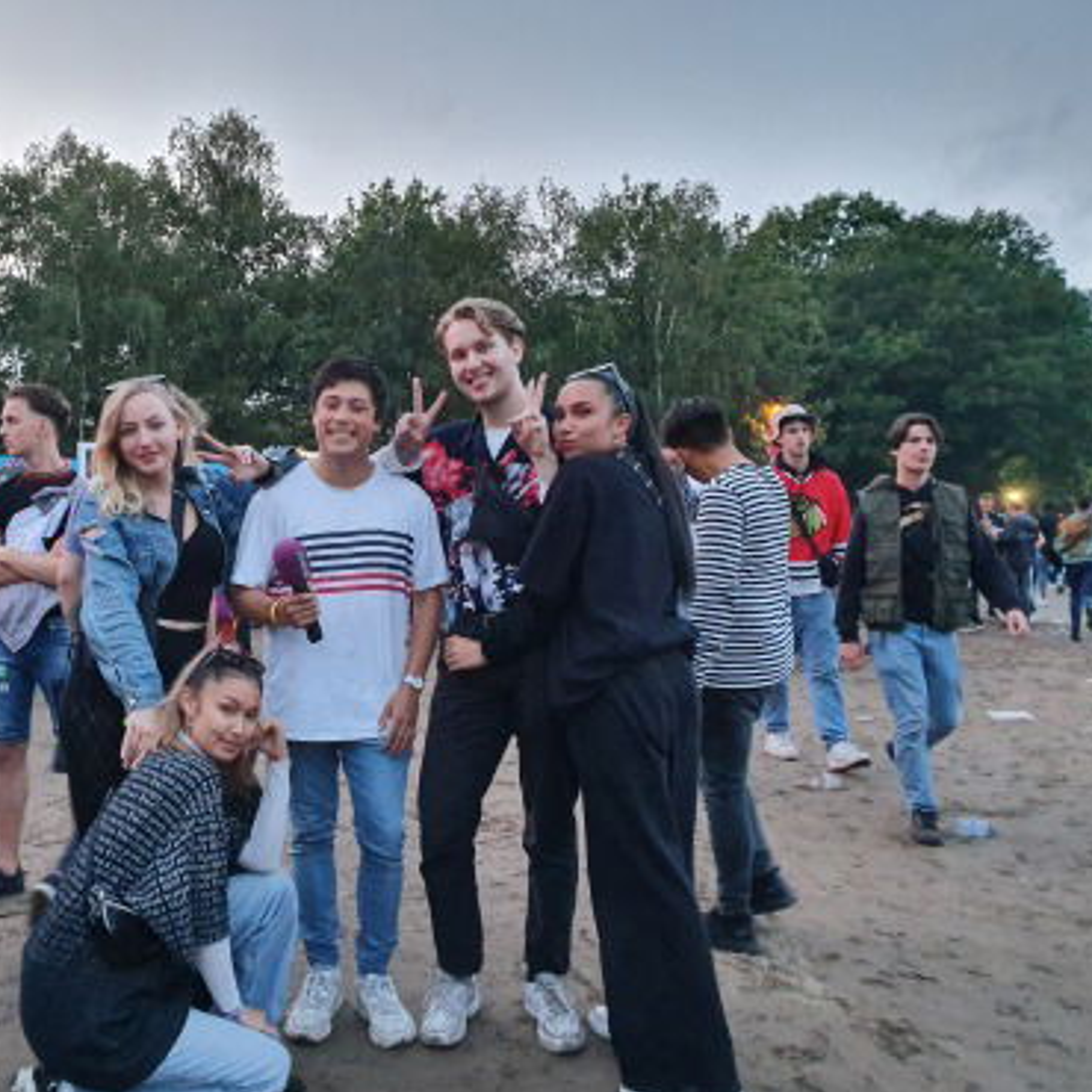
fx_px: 1106
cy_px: 547
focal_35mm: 31
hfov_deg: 51.7
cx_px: 381
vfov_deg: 52.5
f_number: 2.4
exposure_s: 1/100
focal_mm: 4.32
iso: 500
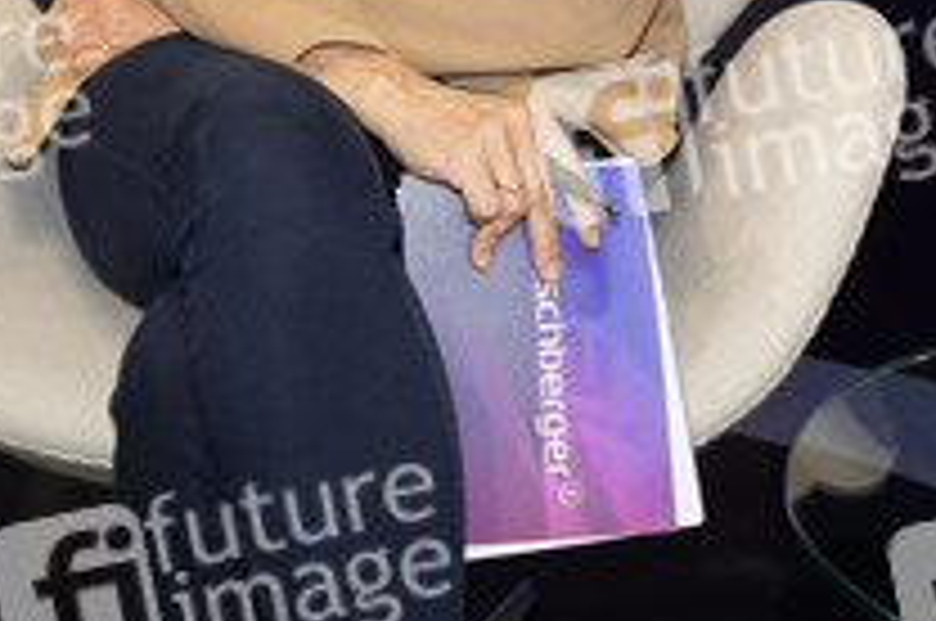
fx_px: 1999
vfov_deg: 17.0
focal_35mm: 77
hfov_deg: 26.3
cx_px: 351
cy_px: -104
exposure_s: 1/160
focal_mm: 40
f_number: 5.6
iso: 2000
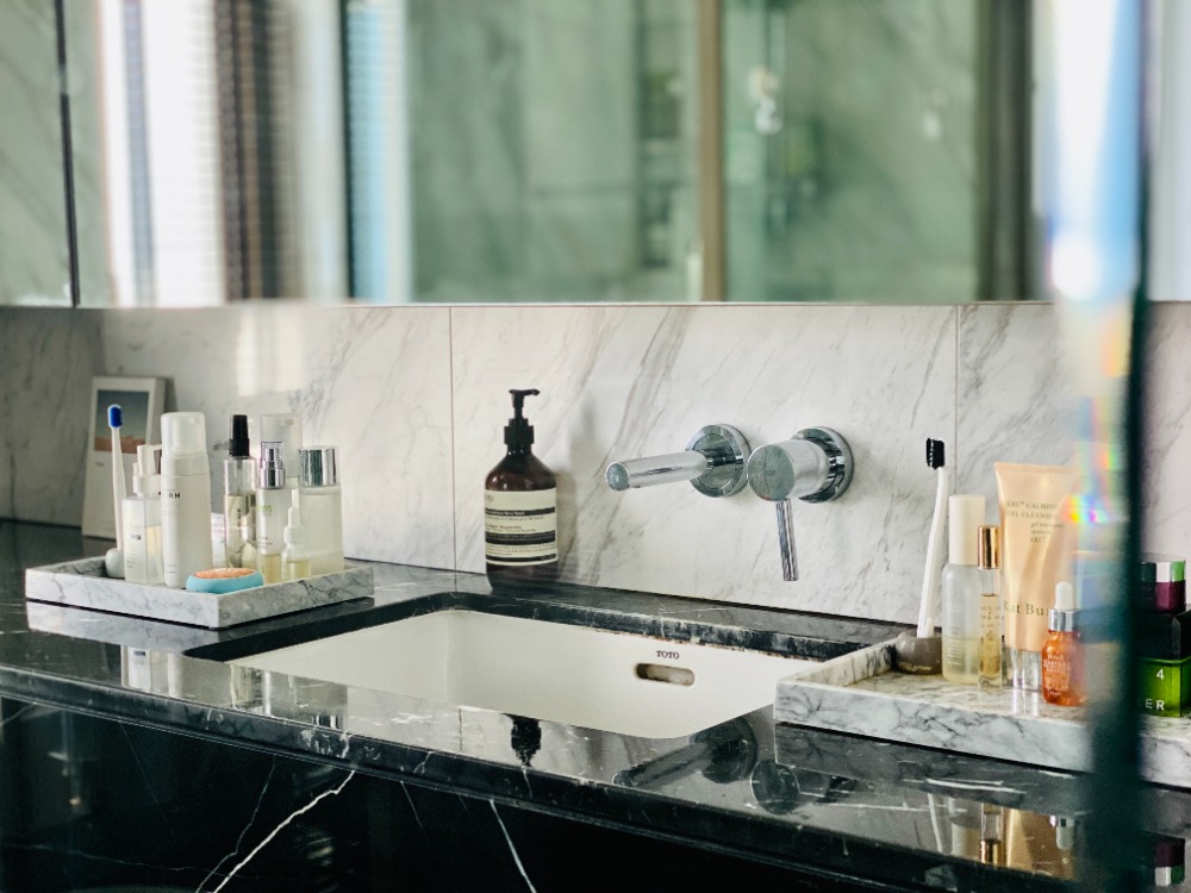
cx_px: 596
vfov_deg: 28.0
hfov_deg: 36.8
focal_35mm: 52
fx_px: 1789
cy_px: 446
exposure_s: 1/40
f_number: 2
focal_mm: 6
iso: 250
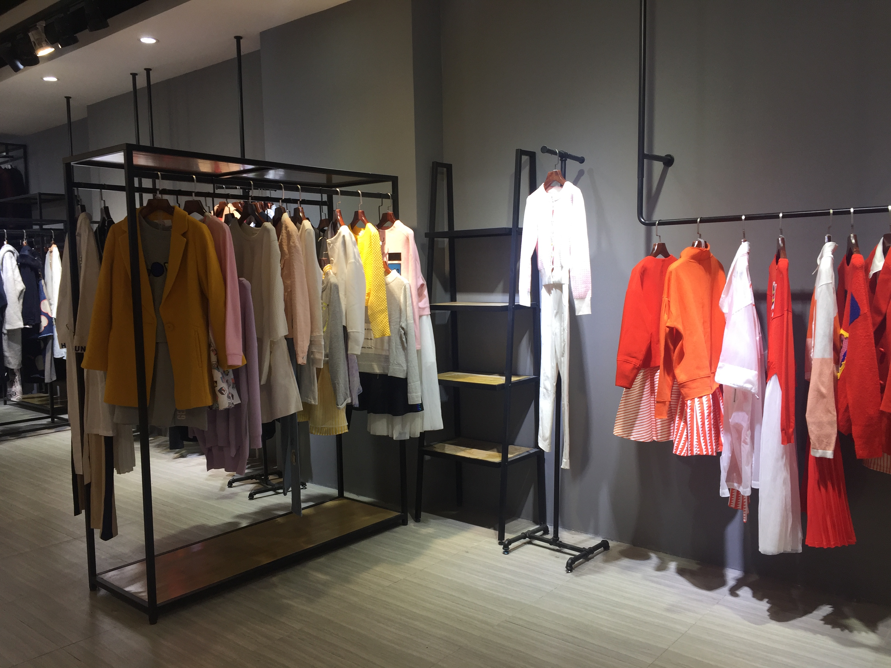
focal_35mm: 29
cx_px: 446
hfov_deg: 61.7
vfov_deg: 48.2
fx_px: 746
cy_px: 334
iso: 40
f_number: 2.2
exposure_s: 1/50
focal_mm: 4.15
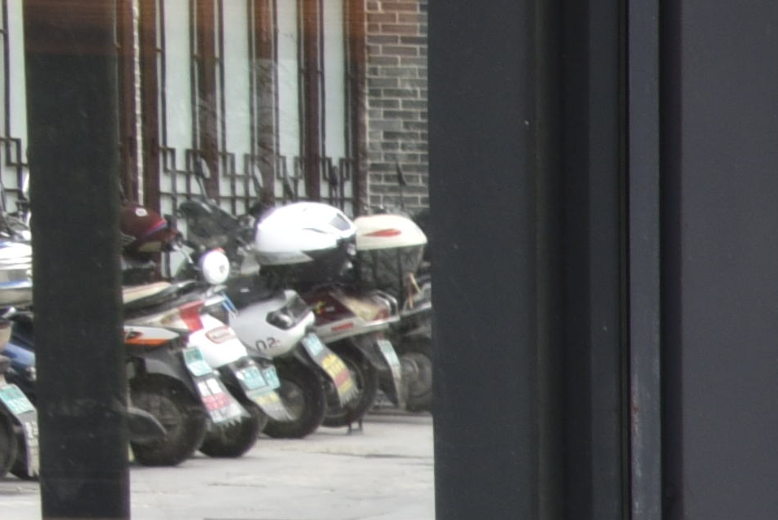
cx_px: 2310
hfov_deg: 9.3
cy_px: 932
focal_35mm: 176
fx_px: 3805
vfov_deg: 7.6
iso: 400
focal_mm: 28
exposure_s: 1/160
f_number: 6.3
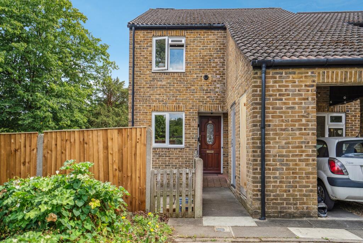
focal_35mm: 30
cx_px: 182
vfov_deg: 43.7
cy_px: 122
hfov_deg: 61.9
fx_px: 303
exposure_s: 1/1000
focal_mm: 30
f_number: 5.6
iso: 640
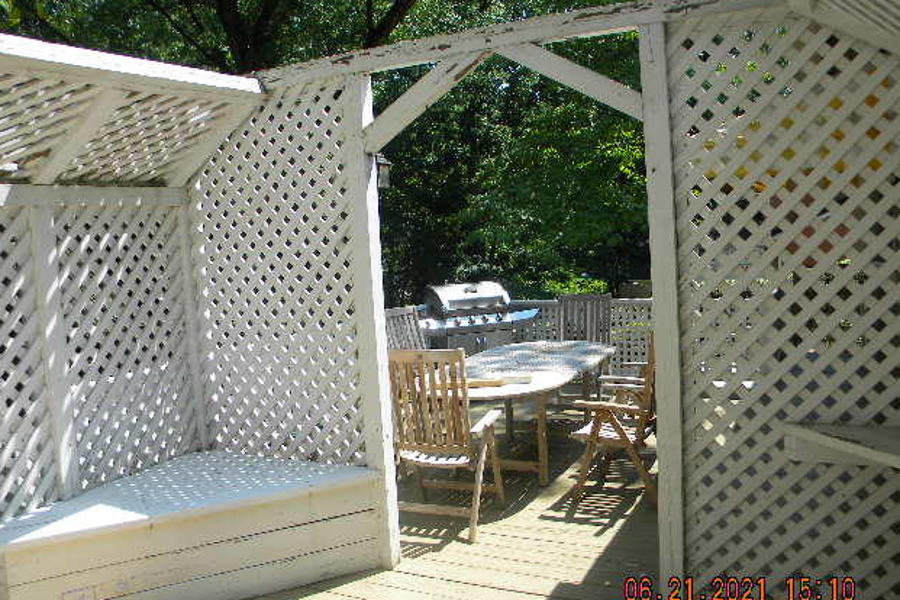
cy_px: 314
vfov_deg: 43.6
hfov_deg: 61.9
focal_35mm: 30
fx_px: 750
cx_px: 448
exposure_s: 1/479
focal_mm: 5
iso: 80
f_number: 3.5
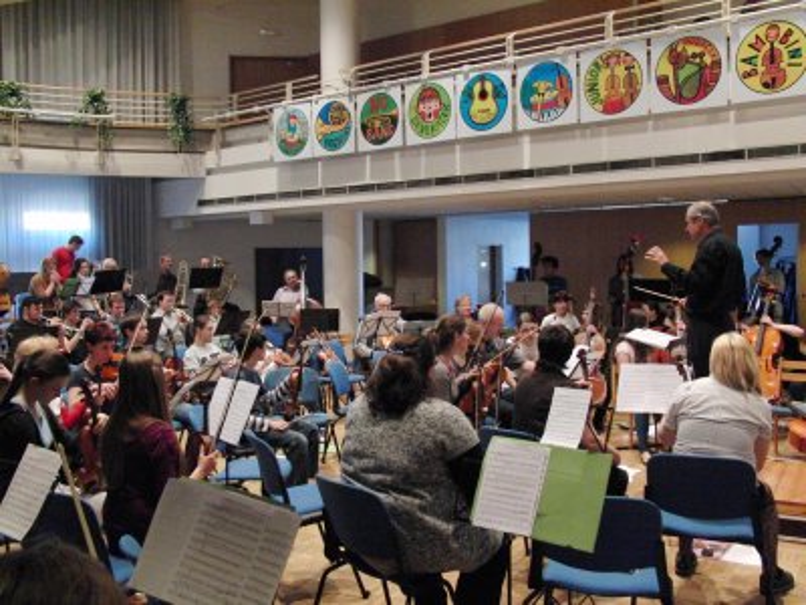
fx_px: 838
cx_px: 403
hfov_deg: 51.4
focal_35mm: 36
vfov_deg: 39.7
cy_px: 302
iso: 800
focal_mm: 7.3
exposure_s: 1/160
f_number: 2.7
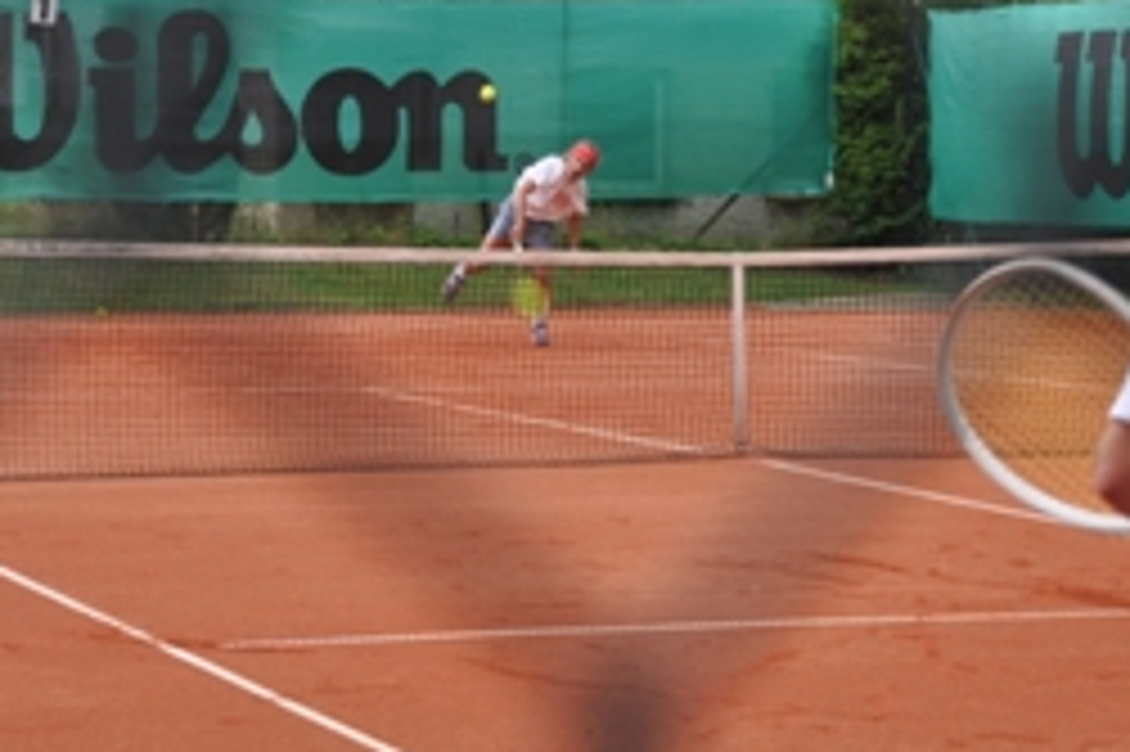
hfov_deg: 15.3
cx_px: 545
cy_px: 171
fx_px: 4203
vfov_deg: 10.2
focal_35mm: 134
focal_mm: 50
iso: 200
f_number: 6.3
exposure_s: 1/160
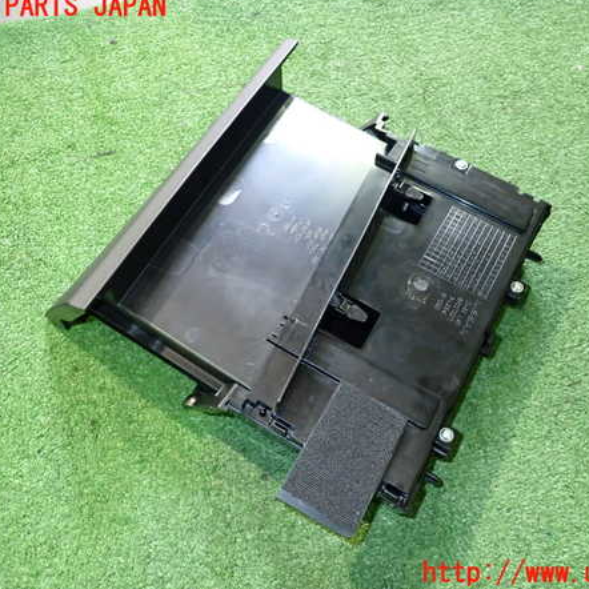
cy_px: 291
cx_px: 324
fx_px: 578
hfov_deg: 53.9
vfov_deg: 54.0
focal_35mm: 30
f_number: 2
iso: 640
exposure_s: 1/30
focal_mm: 4.5
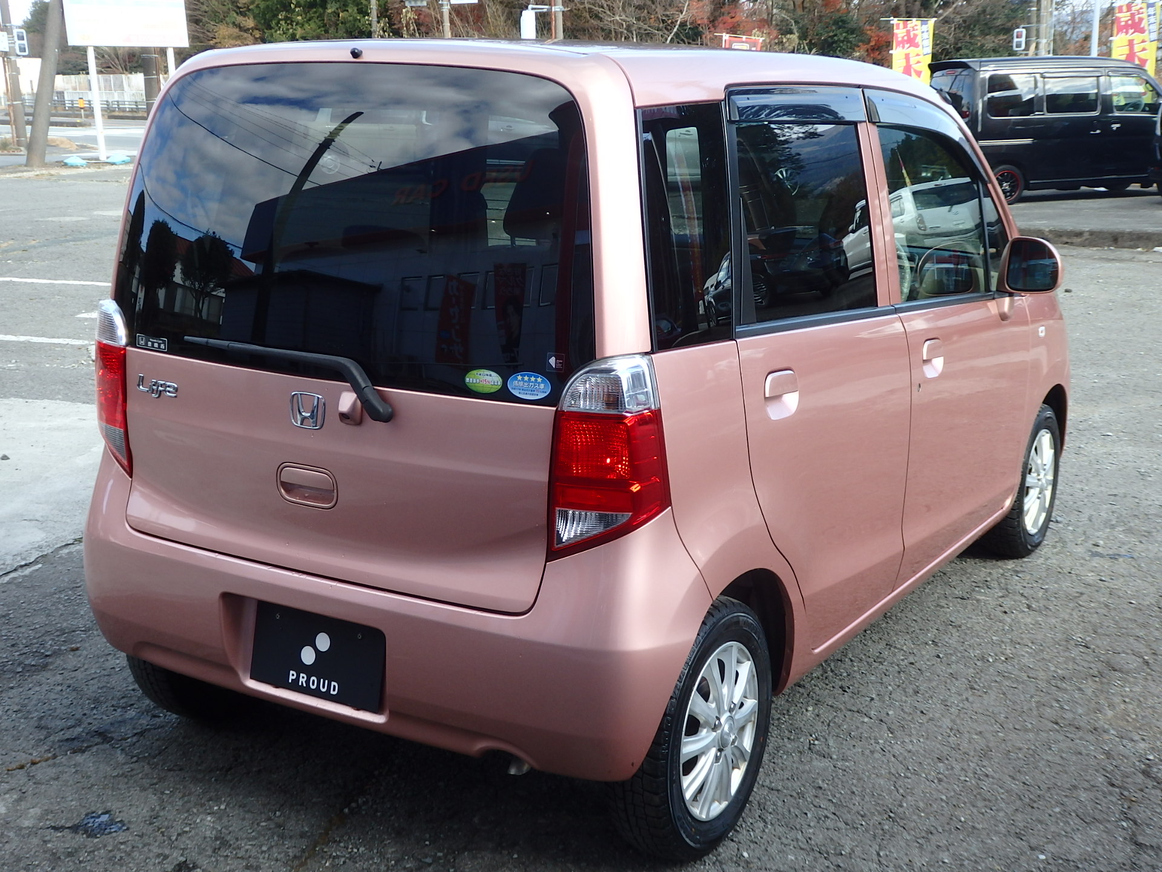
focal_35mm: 40
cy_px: 436
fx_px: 1343
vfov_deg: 36.0
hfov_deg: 46.8
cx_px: 581
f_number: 3.7
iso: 125
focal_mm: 7.3
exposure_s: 1/250
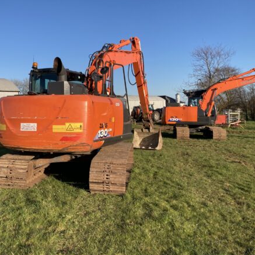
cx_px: 86
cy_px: 126
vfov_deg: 48.4
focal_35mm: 34
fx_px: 283
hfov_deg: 47.7
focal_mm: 3.99
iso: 20
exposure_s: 1/1297
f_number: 1.8
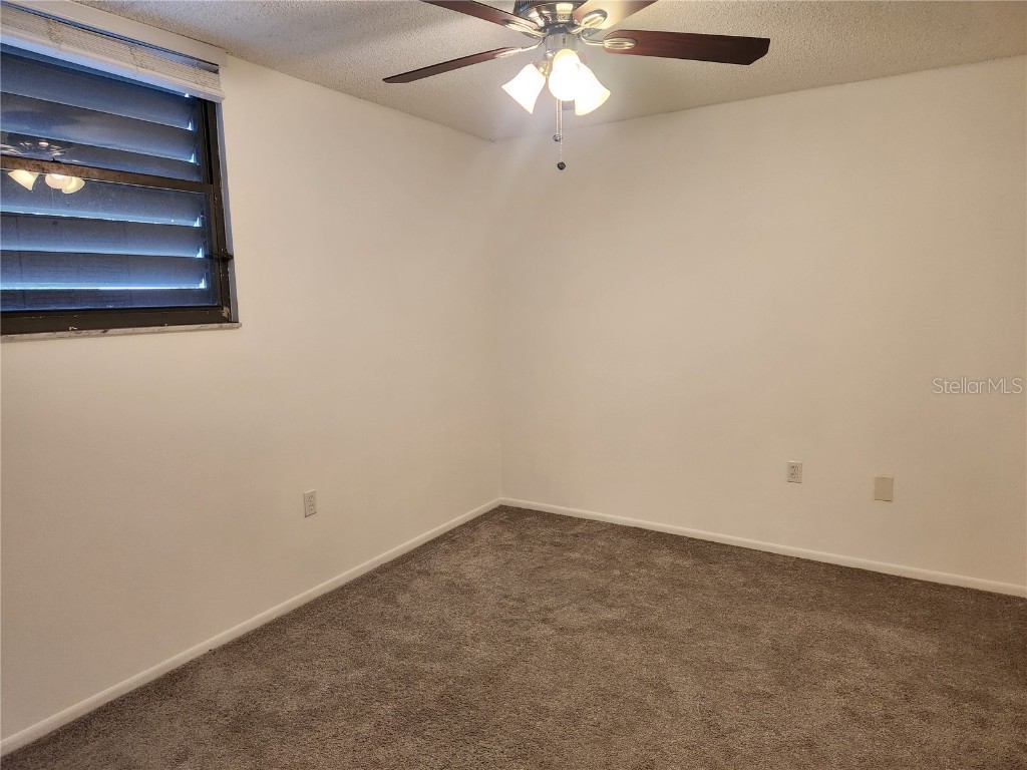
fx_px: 682
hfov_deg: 73.9
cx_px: 514
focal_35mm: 23
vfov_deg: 58.9
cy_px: 385
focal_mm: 5.4
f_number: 1.8
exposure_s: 1/120
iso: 250
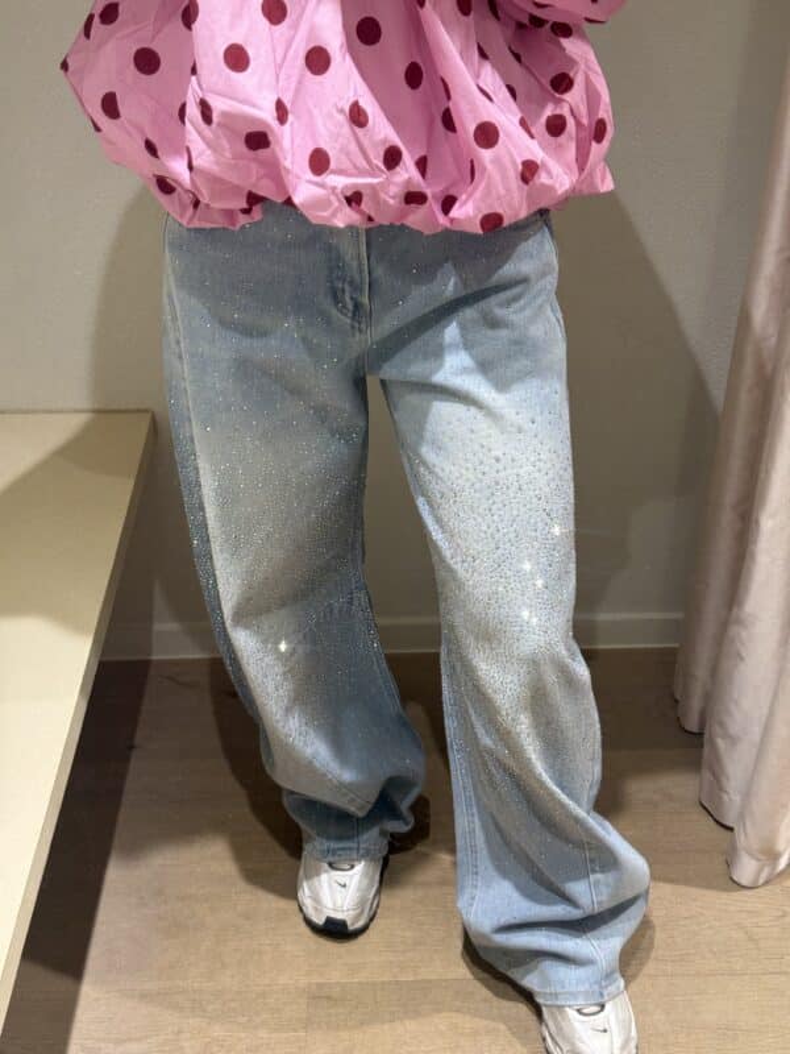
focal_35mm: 48
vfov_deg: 39.7
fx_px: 1461
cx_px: 395
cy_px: 527
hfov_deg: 30.3
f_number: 1.78
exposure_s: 1/50
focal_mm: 6.76
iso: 64
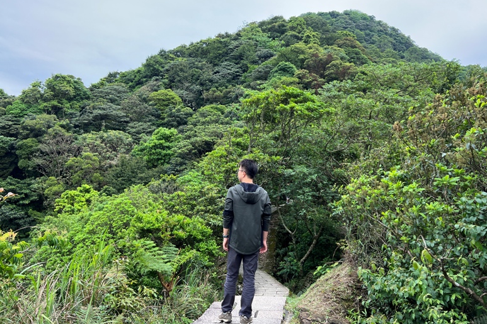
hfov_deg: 65.5
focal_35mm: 28
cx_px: 236
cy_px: 152
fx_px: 379
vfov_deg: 46.4
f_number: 1.5
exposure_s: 1/678
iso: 50
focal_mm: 5.7
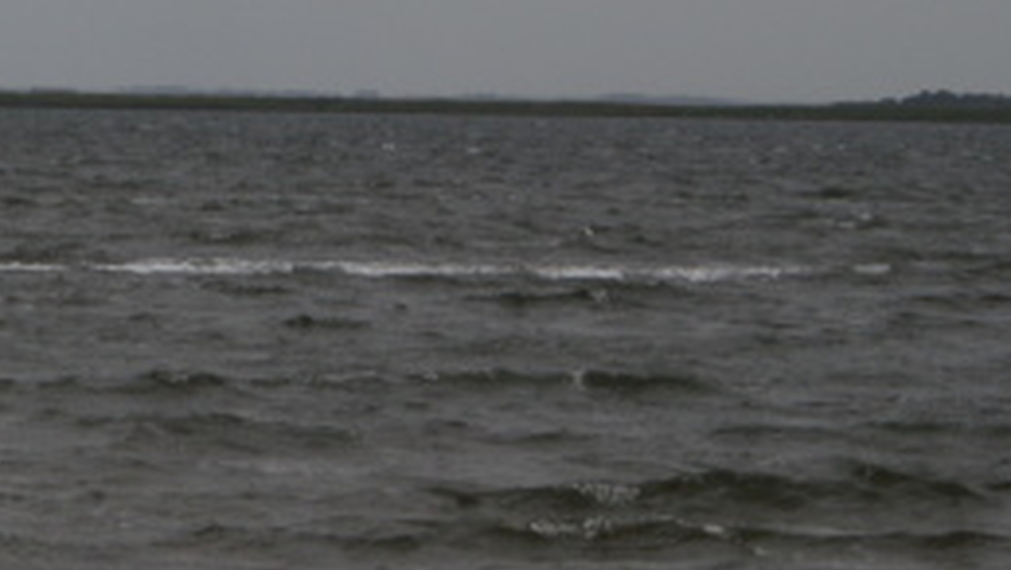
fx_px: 7993
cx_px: -258
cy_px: 182
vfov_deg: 4.1
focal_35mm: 298
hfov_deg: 7.2
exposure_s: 1/250
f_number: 5.6
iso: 160
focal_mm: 70
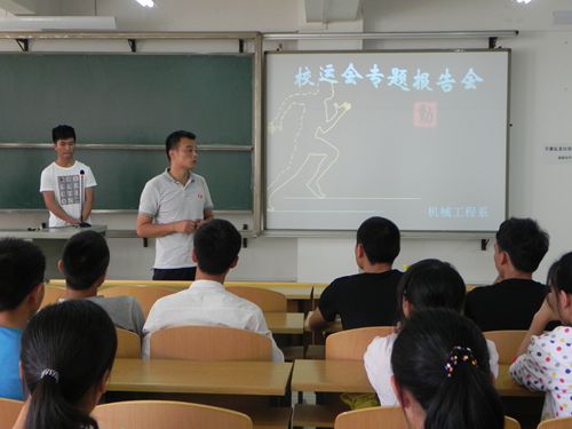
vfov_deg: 31.5
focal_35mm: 46
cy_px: 214
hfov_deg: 41.2
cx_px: 286
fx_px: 760
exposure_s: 1/54
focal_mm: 8.2
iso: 400
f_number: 5.6
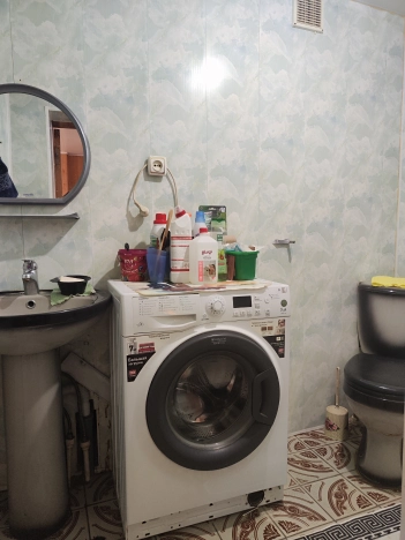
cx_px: 202
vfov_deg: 71.6
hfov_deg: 56.8
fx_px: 374
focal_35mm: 24
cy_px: 270
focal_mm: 5.59
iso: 272
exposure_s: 1/50
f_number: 1.88
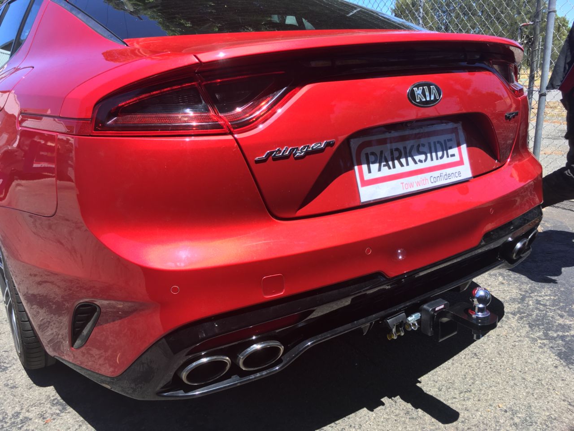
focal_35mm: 29
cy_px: 216
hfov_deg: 61.7
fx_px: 481
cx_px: 287
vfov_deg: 48.2
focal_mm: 4.15
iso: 25
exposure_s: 1/646
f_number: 2.2
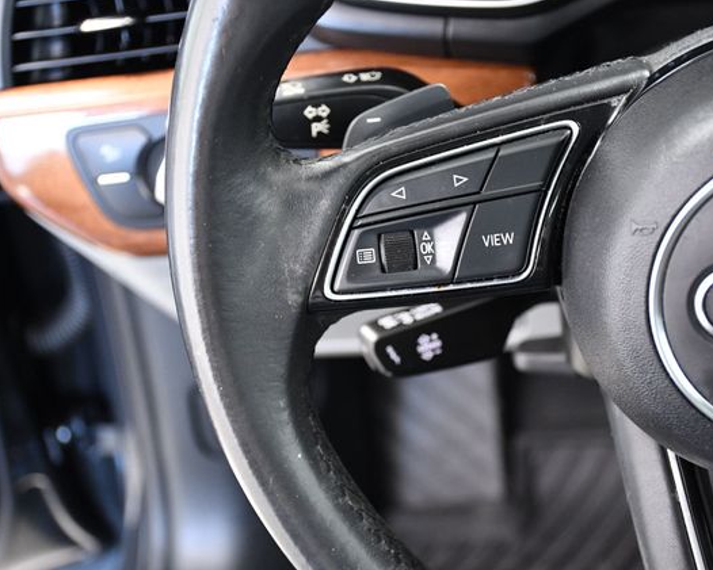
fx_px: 1372
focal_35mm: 65
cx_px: 363
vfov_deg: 23.5
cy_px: 284
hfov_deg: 29.1
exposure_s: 1/60
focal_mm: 38
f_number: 4.2
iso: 2500
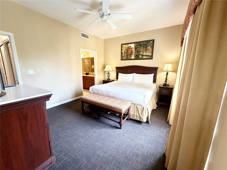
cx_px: 114
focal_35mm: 14
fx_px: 92
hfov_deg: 102.1
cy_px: 85
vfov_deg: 85.7
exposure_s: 1/120
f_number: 2.2
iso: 320
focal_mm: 2.22
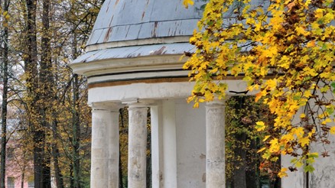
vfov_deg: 6.5
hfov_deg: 11.5
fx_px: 1660
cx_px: 102
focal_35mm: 187
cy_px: 123
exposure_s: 1/125
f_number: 8
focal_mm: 58
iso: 250
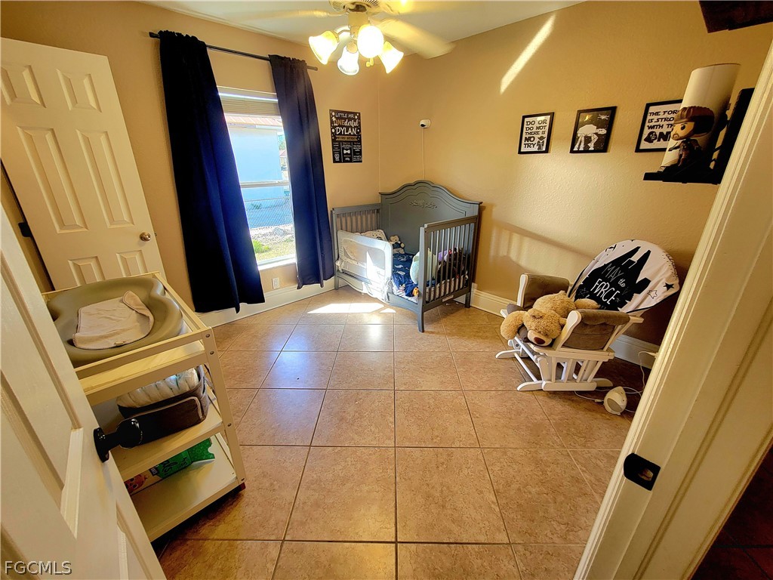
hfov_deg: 106.2
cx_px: 386
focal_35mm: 13
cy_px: 290
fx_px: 290
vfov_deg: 89.9
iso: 80
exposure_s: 1/60.2
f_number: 2.2
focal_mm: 2.2
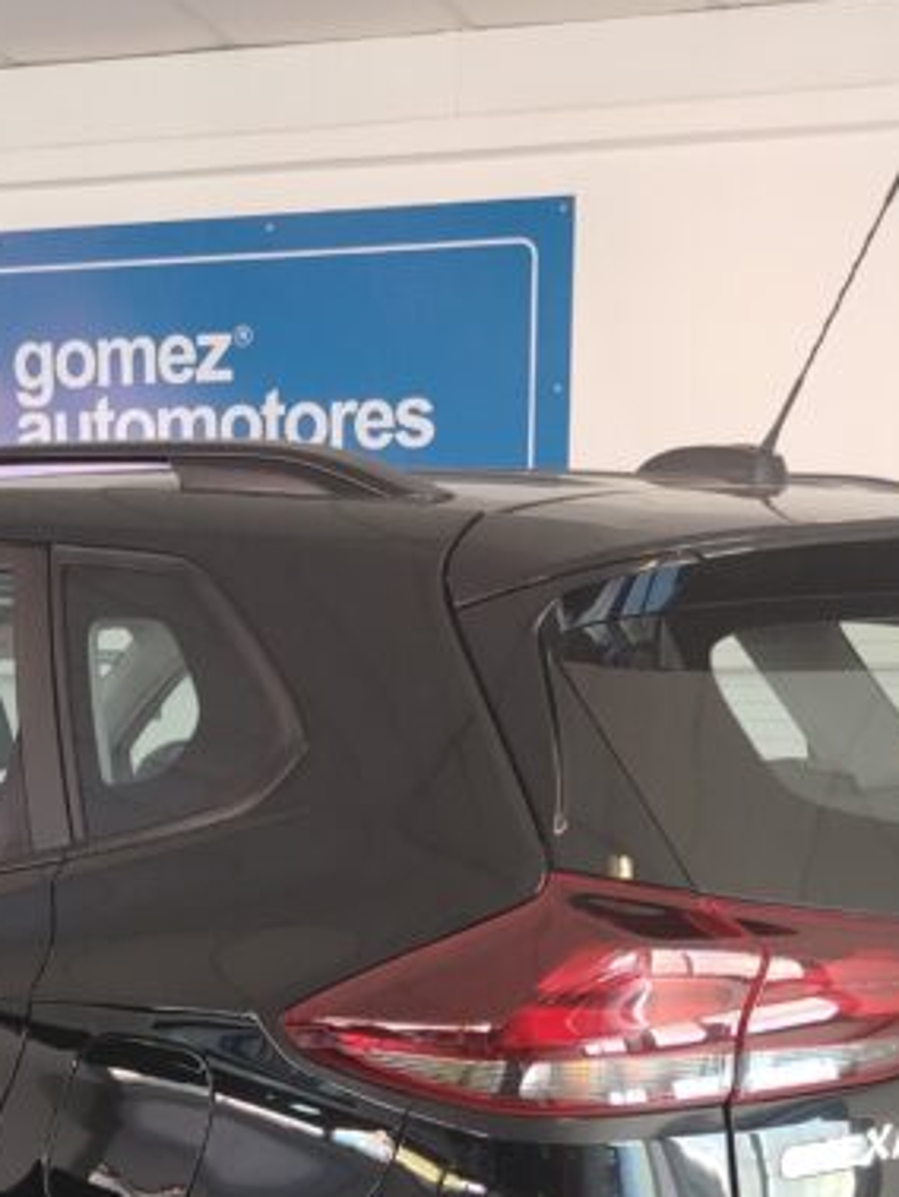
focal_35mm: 65
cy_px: 1336
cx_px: 285
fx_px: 2248
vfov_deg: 27.2
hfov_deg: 22.5
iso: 541
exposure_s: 1/50
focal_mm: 5.25
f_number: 1.75
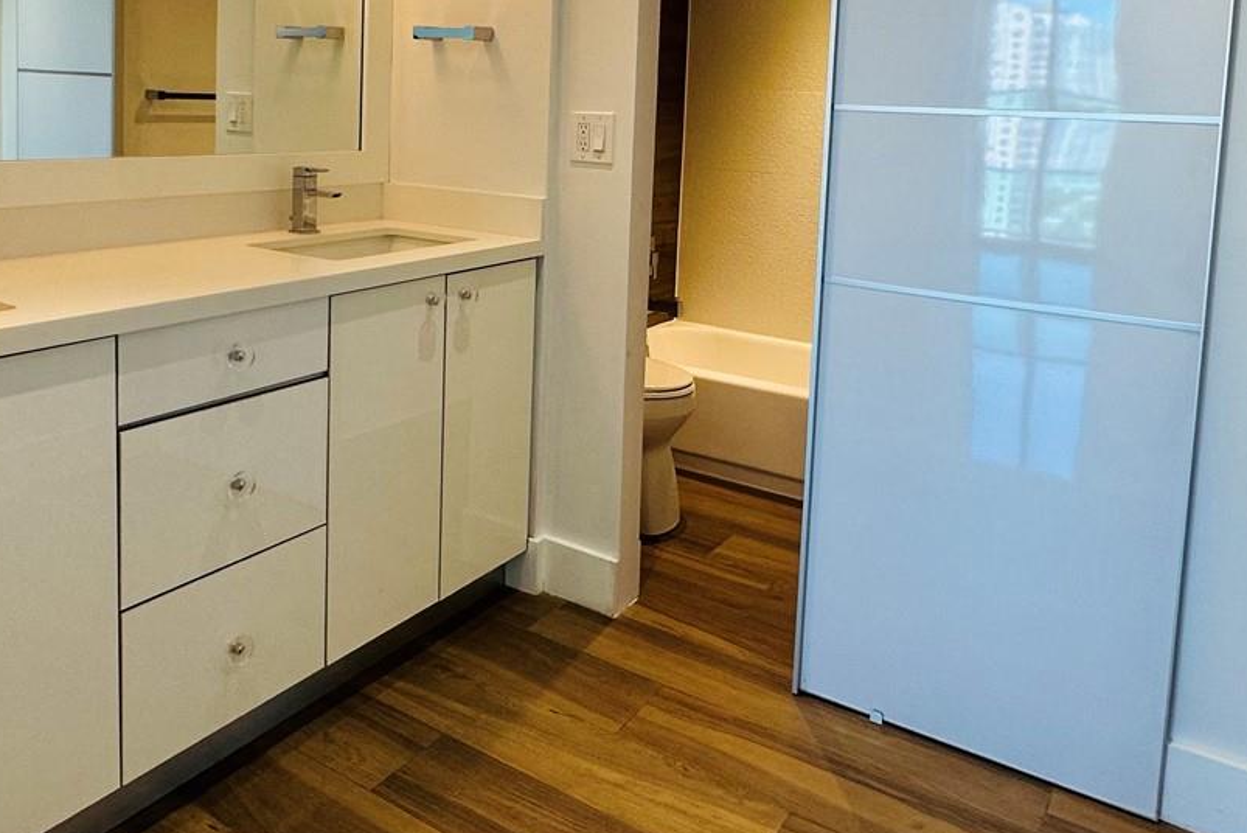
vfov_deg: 43.2
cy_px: 185
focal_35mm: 29
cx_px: 599
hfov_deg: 63.6
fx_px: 1005
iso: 125
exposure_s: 1/120
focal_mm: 2.22
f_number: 2.2
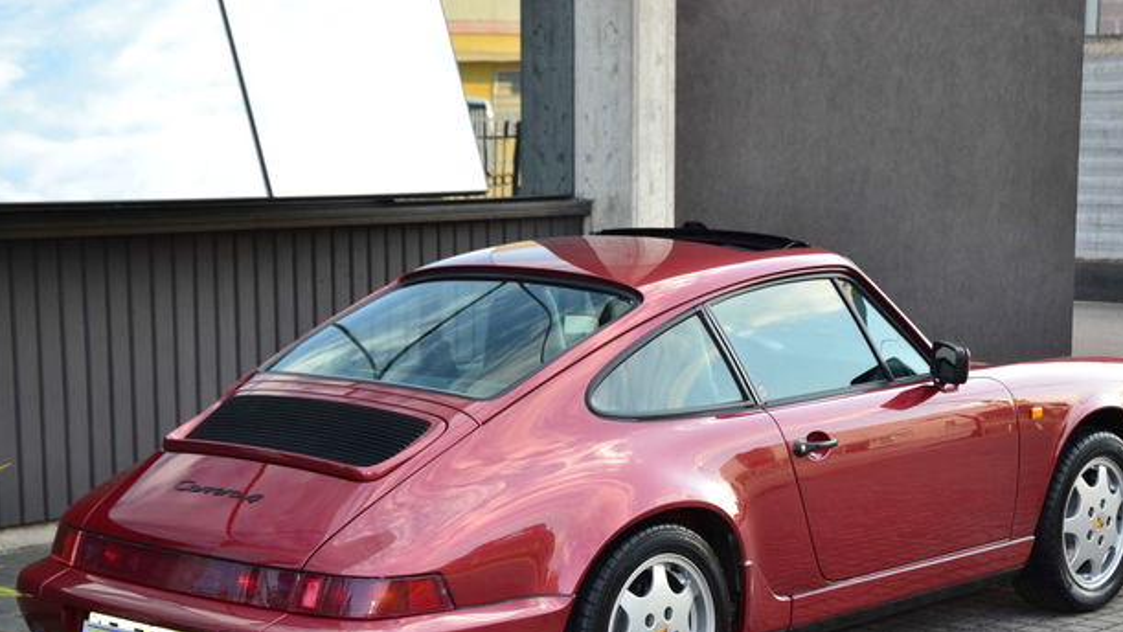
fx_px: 2353
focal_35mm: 79
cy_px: 454
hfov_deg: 26.8
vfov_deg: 15.3
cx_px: 632
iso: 100
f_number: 5.6
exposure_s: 1/60
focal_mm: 40
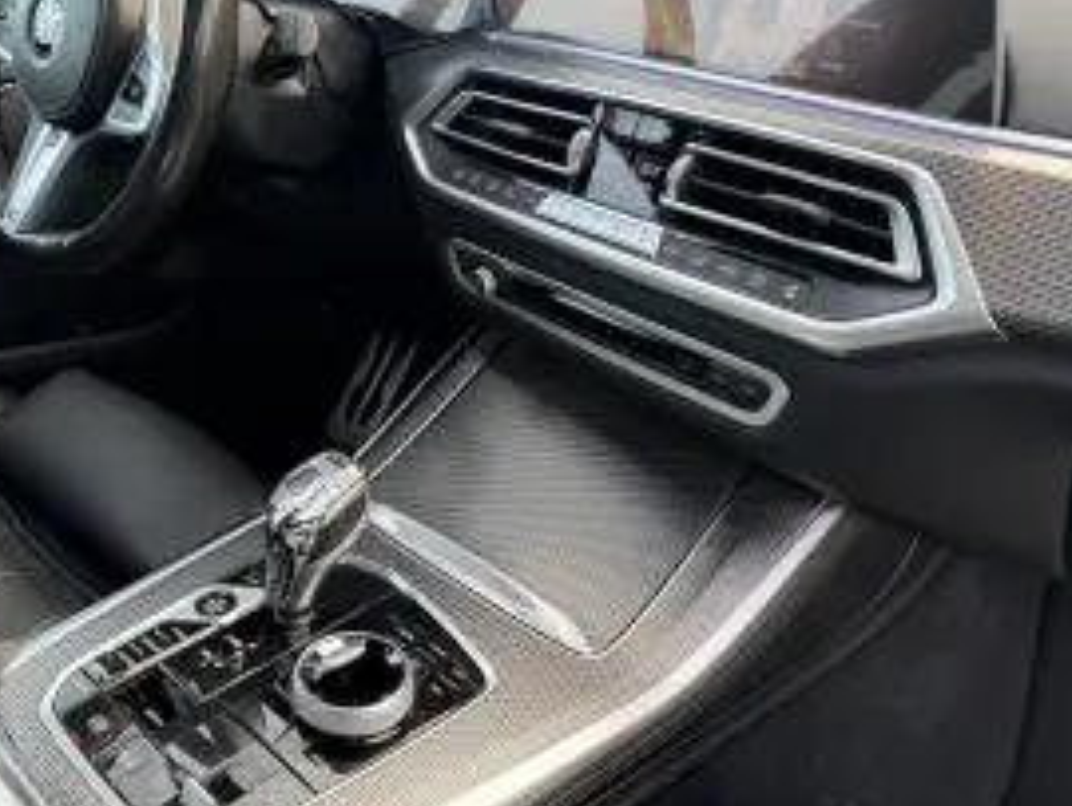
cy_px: 306
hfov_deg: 56.1
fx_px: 992
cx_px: 401
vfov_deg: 43.9
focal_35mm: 32
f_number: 1.78
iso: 80
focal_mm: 6.76
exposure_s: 1/123
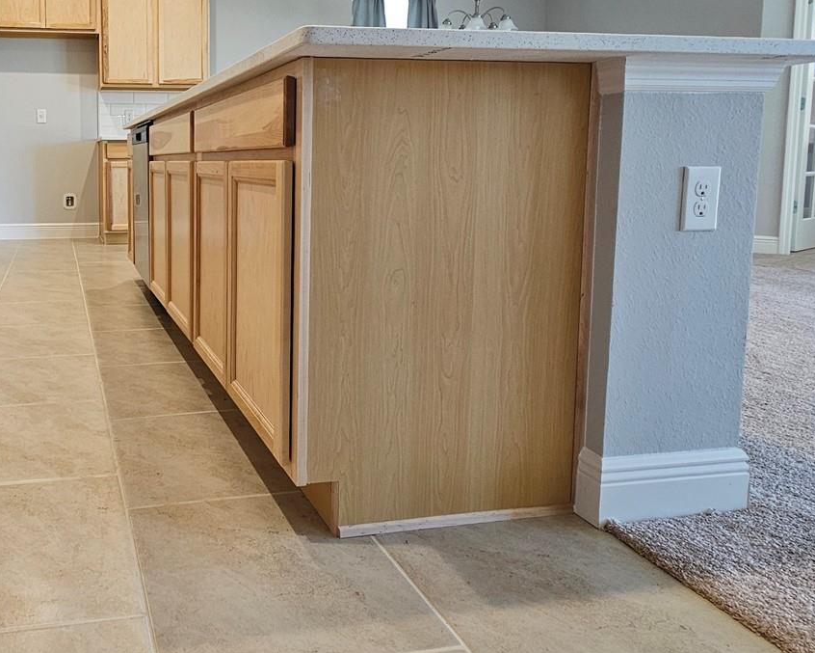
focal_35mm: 24
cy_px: 207
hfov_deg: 64.2
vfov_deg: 57.2
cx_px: 164
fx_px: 579
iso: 100
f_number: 2.2
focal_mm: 2.2
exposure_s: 1/60
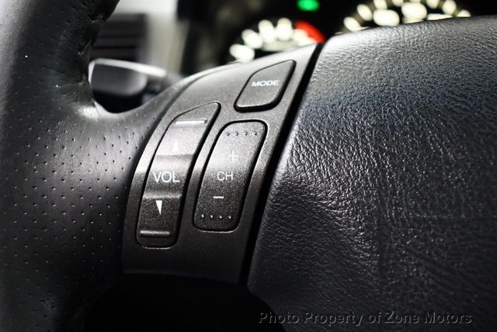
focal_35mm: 36
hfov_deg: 53.1
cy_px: 166
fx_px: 497
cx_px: 248
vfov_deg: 36.9
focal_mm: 18
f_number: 3.5
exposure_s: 1/80
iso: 3200
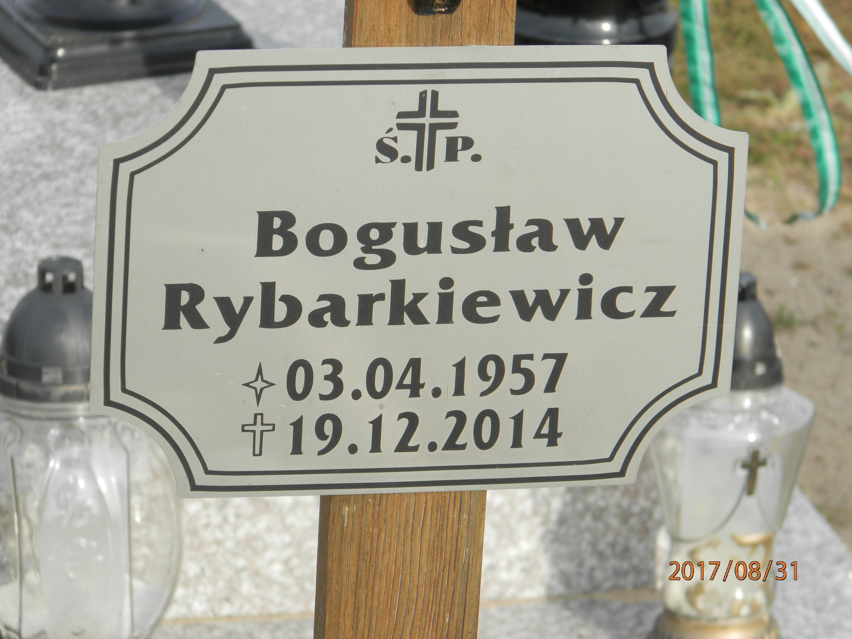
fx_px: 5513
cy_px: 320
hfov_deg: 8.8
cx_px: 426
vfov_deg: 6.6
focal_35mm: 224
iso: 80
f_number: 5.4
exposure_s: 1/160
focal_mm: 40
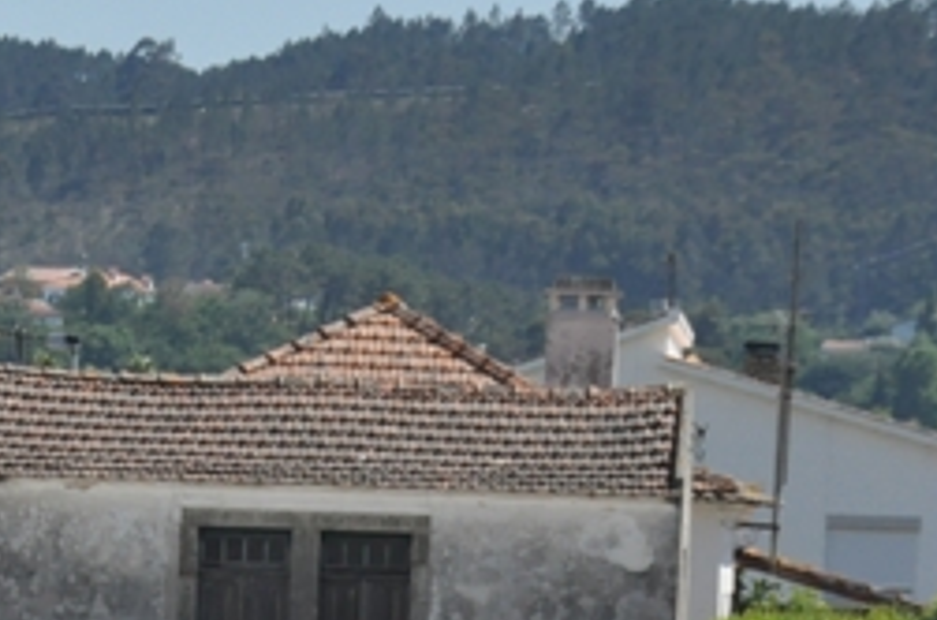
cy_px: 846
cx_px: 202
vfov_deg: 2.9
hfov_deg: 4.4
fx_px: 12059
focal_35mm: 464
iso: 800
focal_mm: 105
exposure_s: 1/1600
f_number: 13
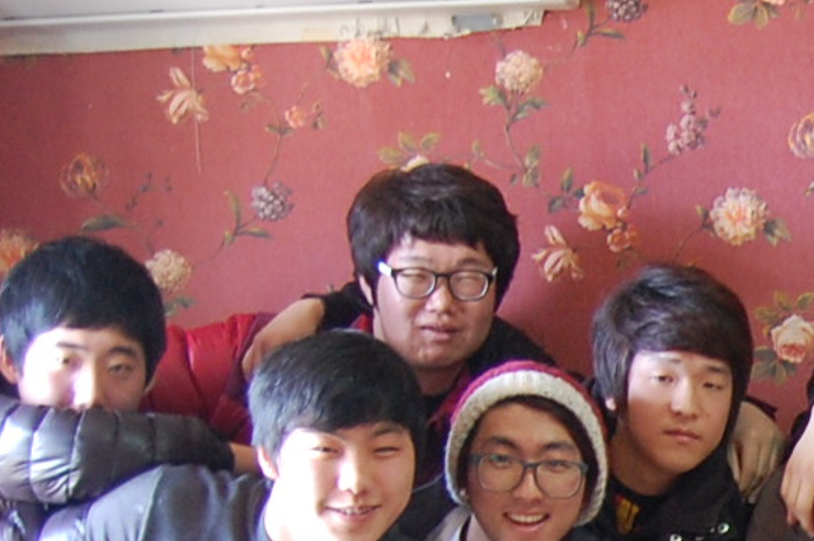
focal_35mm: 138
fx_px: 3117
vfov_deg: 9.6
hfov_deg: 14.1
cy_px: 845
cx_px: 1167
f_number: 3.8
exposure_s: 1/25
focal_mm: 22
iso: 800
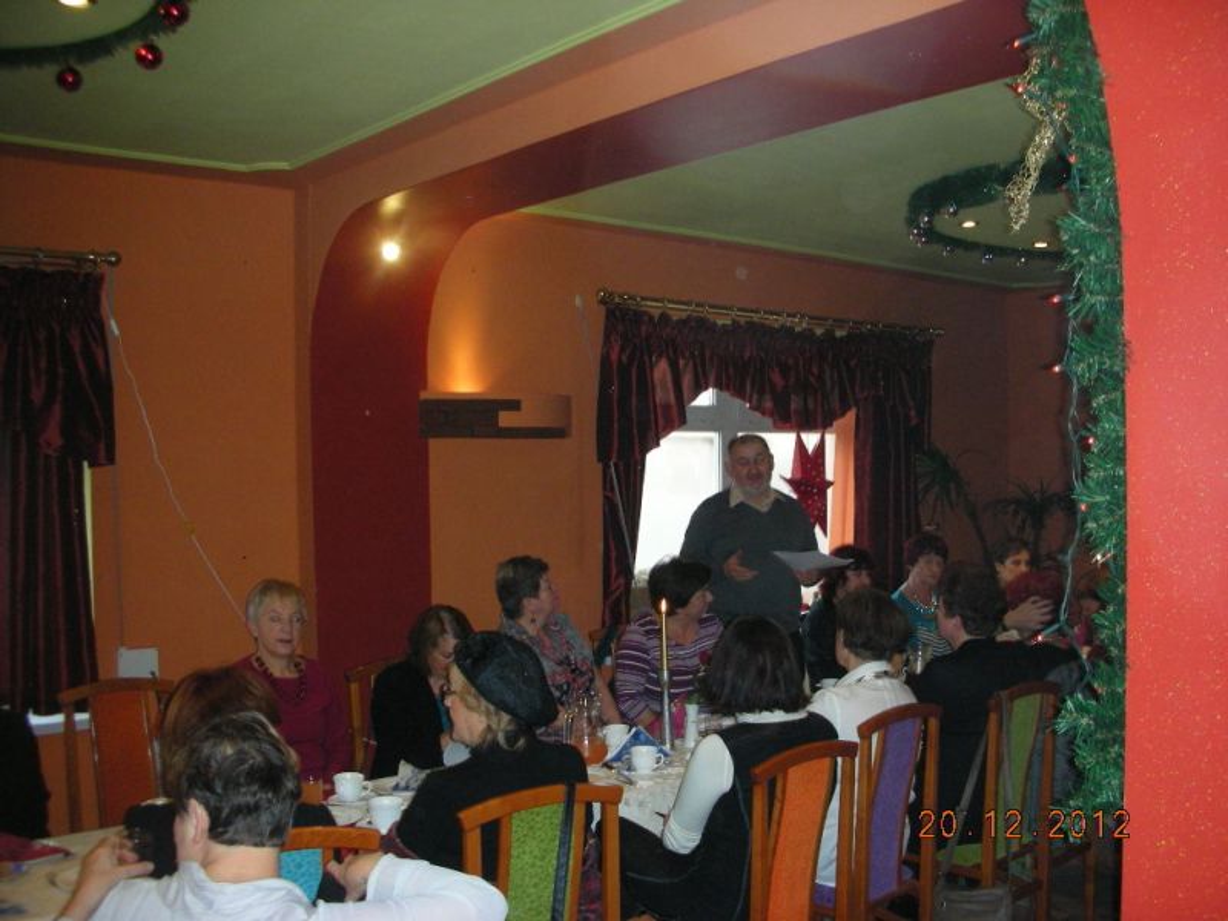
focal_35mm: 35
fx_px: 1242
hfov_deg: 52.6
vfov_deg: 40.7
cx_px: 614
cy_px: 460
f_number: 3
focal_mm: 5.8
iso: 200
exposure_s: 1/60.1
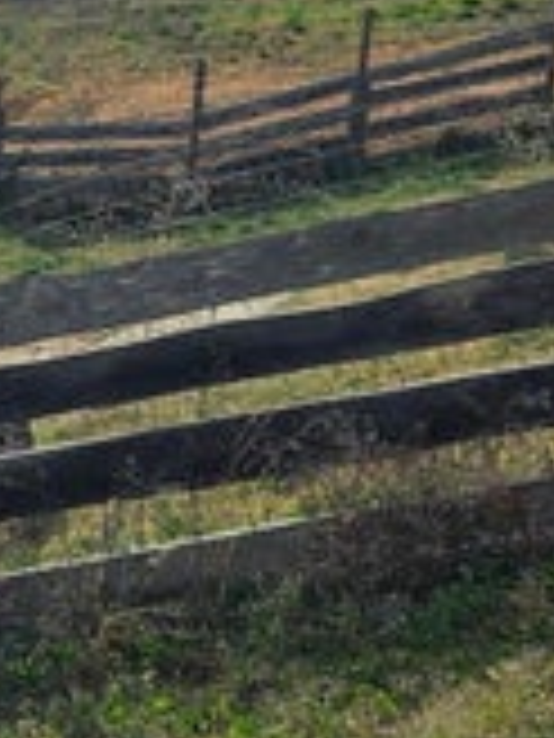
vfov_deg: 21.2
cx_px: -144
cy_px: 32
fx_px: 1920
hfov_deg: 15.7
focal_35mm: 90
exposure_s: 1/3345
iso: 25
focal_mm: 5.4
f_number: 1.8
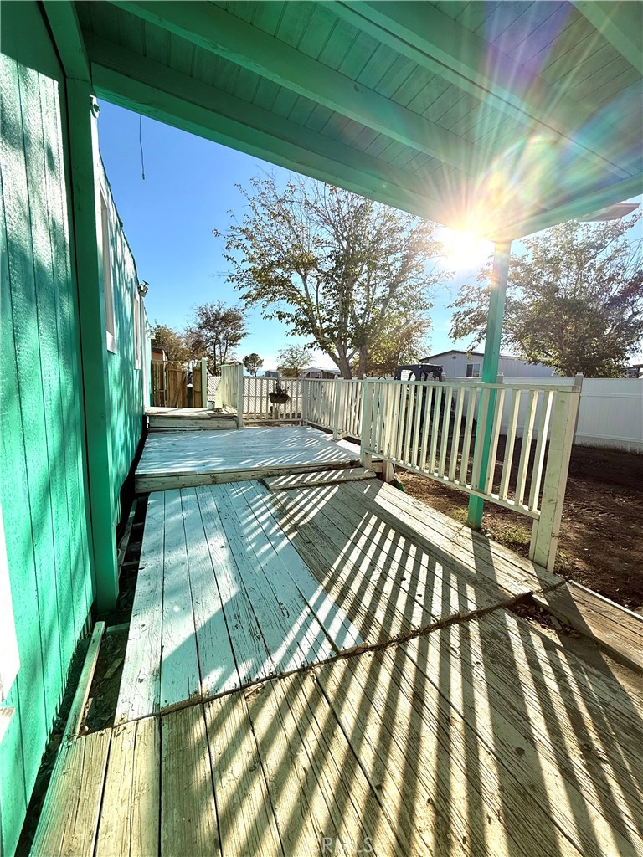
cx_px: 322
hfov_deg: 85.7
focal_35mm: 14
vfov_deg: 102.1
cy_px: 428
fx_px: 347
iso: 80
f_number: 2.2
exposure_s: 1/3460
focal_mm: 2.22
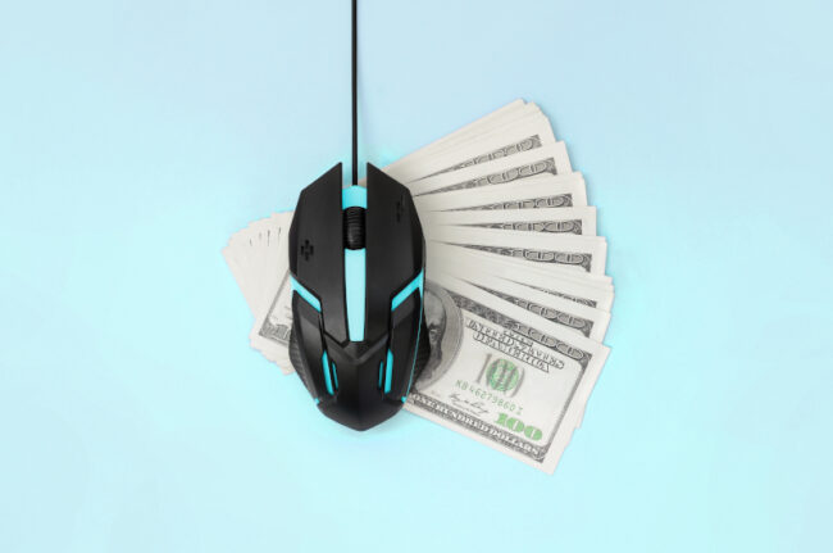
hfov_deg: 33.5
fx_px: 1386
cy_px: 276
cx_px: 416
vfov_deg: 22.5
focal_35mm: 60
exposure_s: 1/4
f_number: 9
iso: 100
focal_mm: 40
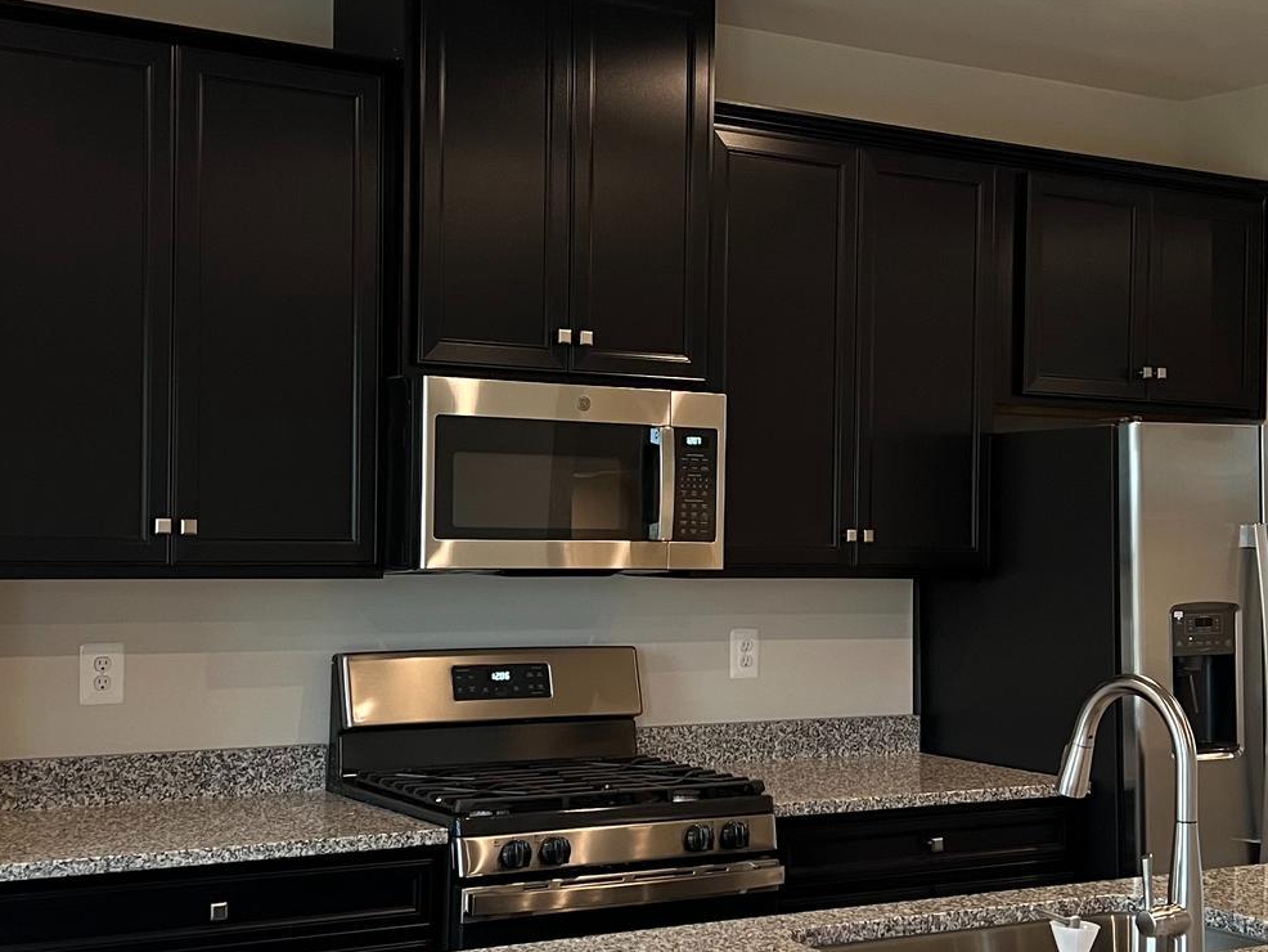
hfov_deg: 35.5
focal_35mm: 54
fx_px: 1979
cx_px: 673
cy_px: 500
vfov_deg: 27.0
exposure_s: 1/60
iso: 100
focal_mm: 5.7
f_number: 1.5
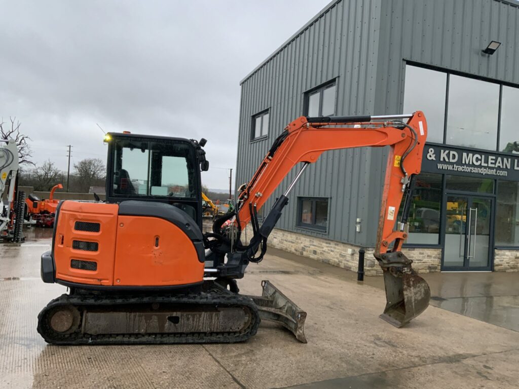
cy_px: 194
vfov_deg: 48.2
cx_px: 260
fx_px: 435
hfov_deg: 61.7
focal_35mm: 29
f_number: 1.8
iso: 80
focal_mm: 3
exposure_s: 1/60
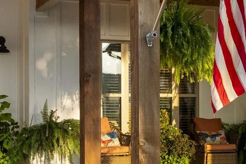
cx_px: 101
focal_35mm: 84
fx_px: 574
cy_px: 93
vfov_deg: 16.3
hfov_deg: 24.2
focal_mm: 22
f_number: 9
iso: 640
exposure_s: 1/160
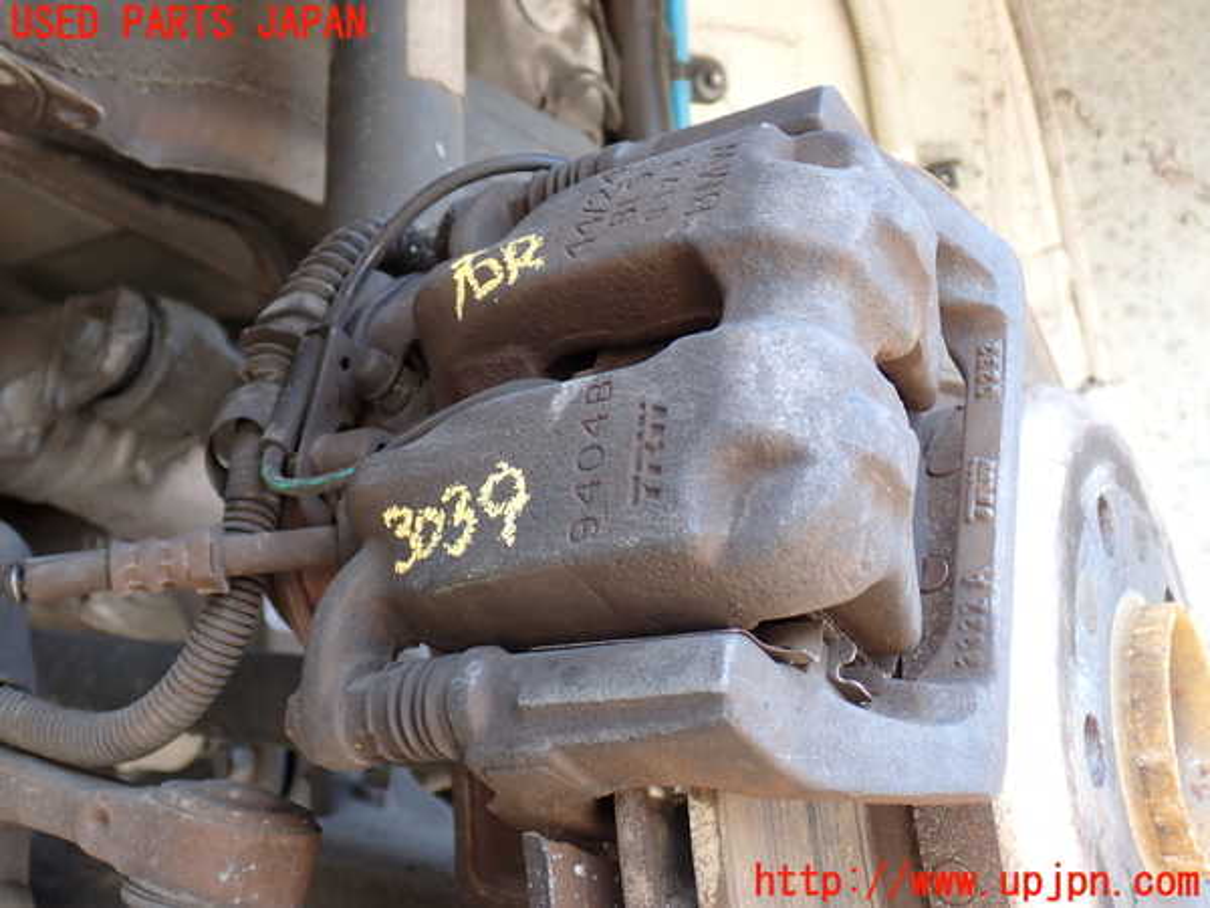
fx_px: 1433
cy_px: 454
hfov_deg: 45.8
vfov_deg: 35.1
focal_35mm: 41
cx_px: 605
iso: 160
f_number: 2.8
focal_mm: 7.31
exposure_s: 1/80
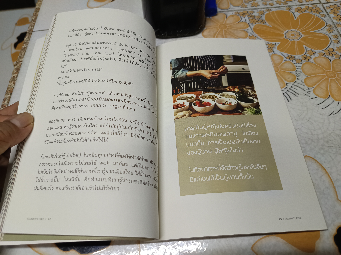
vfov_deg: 56.8
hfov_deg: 71.6
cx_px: 170
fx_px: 236
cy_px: 128
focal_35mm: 24
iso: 1087
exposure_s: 1/50
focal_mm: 5.31
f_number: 1.7
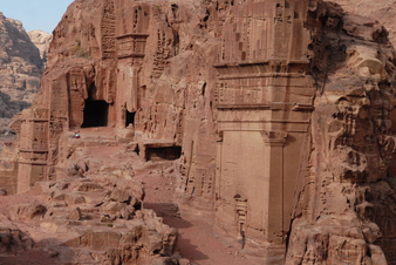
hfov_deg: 11.1
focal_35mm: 186
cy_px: 106
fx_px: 2044
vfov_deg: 7.4
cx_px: 168
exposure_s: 1/500
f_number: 14
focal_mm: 95
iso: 400
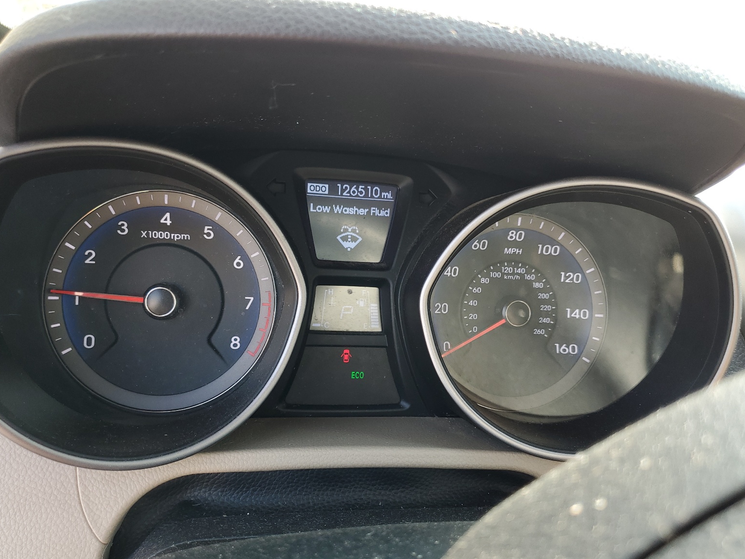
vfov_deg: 51.4
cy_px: 287
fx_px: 581
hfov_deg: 65.3
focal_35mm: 27
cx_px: 359
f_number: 1.5
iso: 50
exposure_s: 1/141
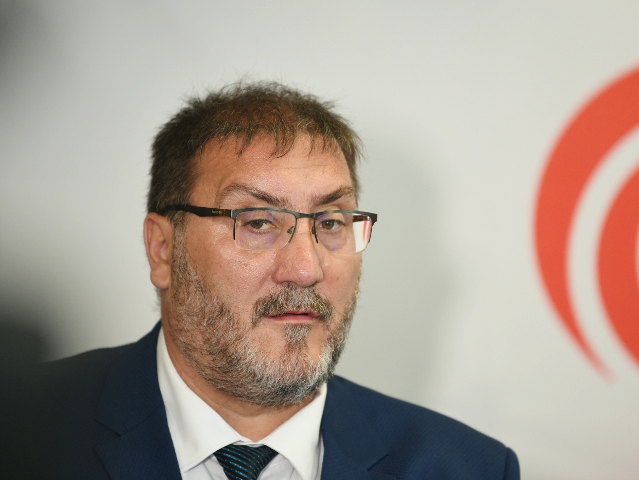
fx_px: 4634
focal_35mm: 251
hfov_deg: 7.9
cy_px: 218
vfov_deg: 5.9
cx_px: 280
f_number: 2.8
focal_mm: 200
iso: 1250
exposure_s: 1/125
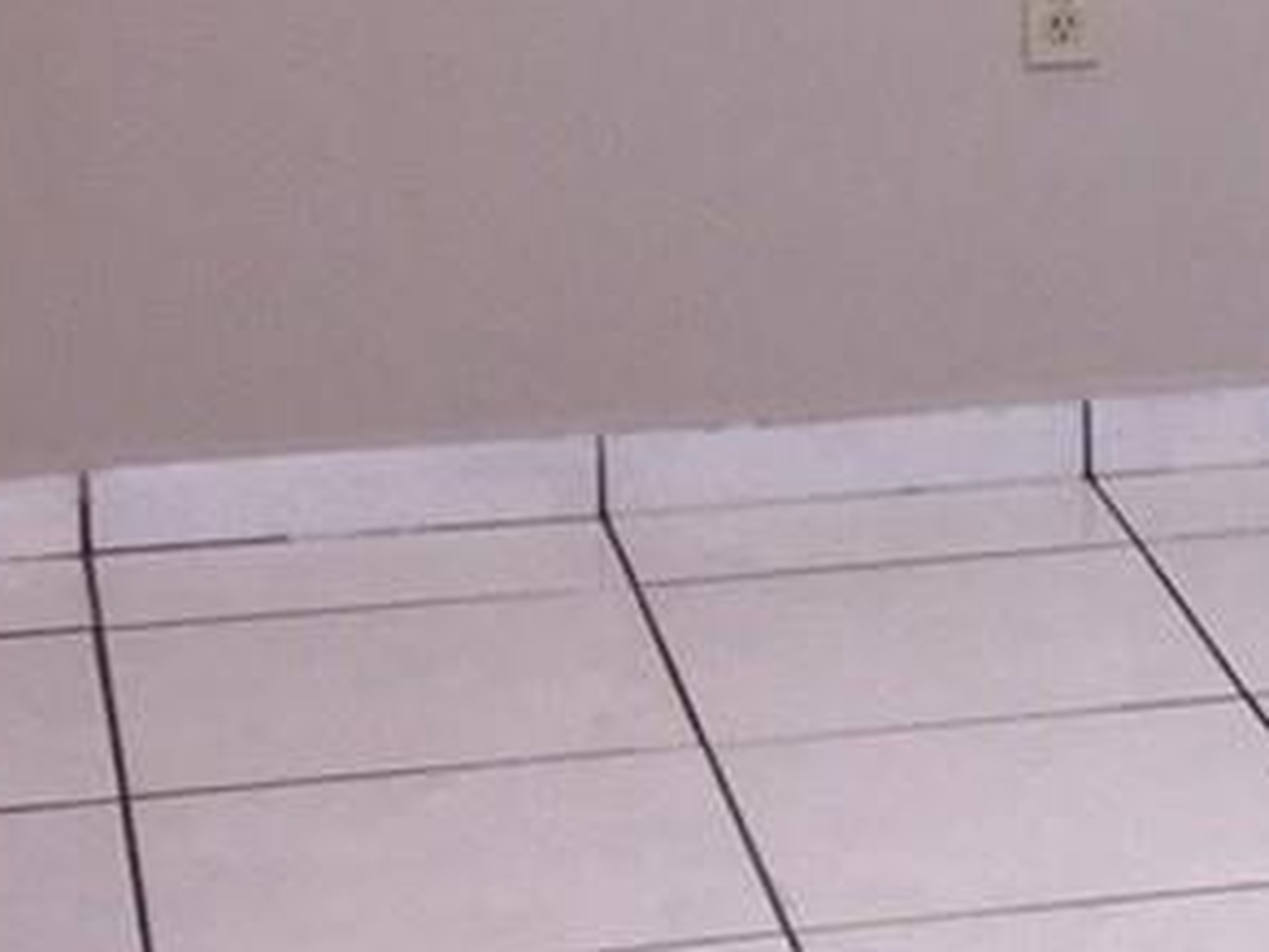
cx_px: 1956
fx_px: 5829
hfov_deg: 11.8
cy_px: -52
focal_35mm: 159
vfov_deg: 9.3
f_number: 2.2
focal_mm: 4.15
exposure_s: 1/30
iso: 50
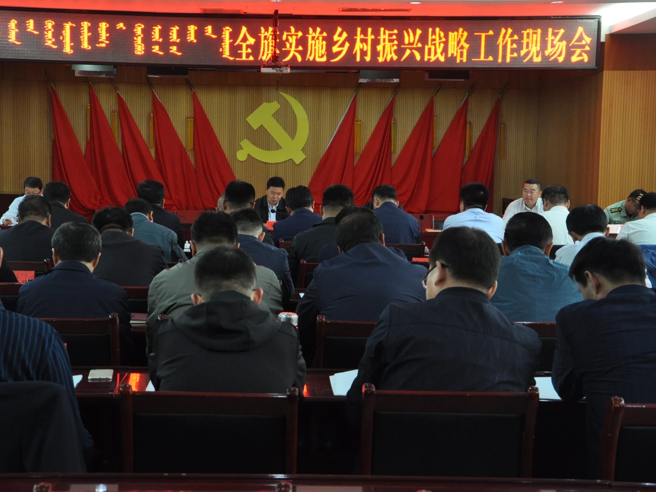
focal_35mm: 66
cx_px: 300
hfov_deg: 29.4
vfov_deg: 22.3
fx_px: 1251
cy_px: 246
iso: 1250
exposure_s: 1/25
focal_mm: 40
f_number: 6.3
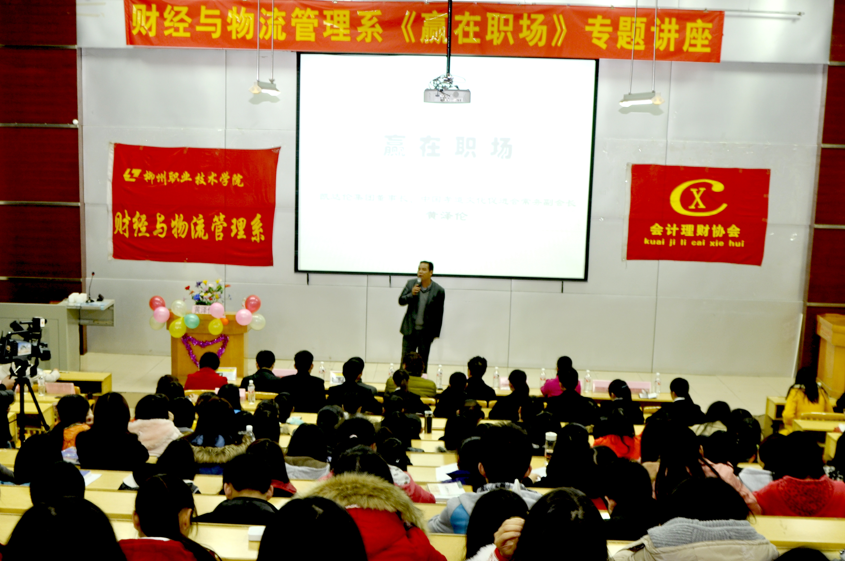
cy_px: 332
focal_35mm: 49
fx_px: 1149
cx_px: 385
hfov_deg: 40.4
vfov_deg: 27.4
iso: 200
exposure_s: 1/6
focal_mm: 24
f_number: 5.6
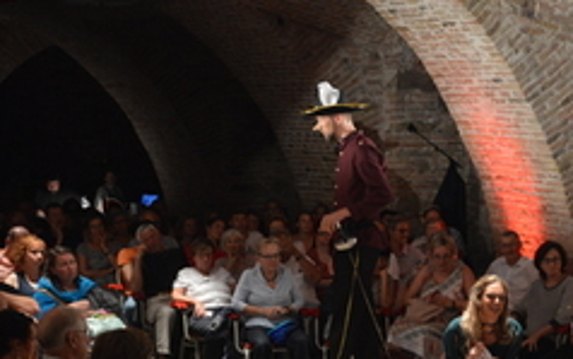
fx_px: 1531
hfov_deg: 20.8
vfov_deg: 13.2
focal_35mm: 98
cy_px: 336
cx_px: 496
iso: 720
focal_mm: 34
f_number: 4.2
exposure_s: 1/15
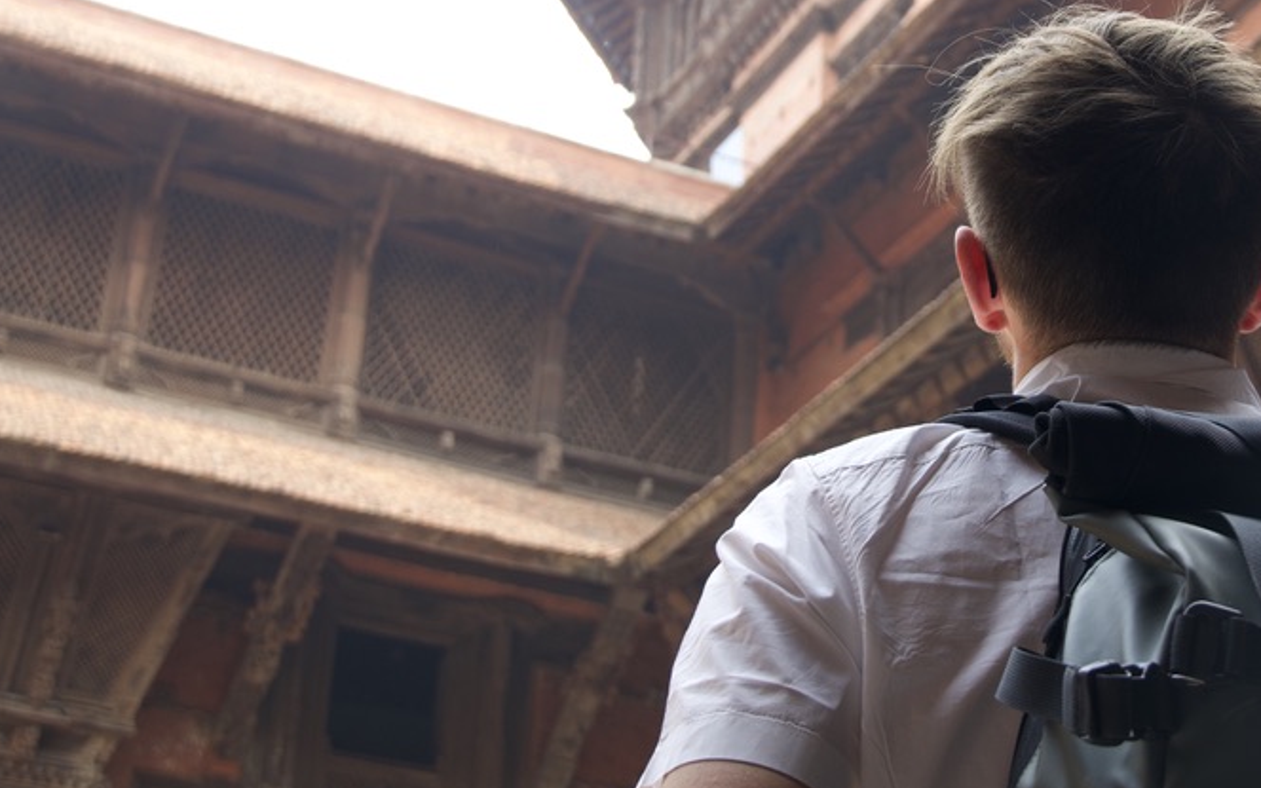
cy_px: 213
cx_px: 910
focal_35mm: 80
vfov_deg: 16.2
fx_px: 2749
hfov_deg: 25.6
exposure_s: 1/100
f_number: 5
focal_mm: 32
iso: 100
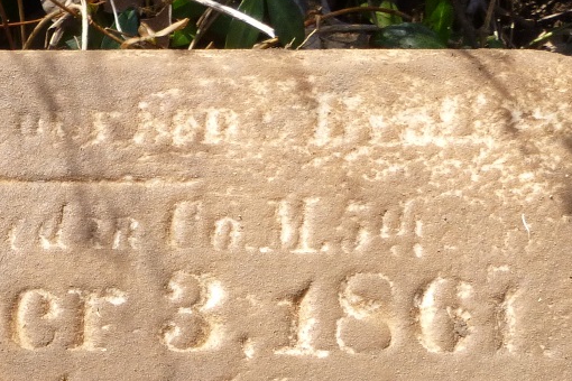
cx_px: -20
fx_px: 1621
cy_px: 466
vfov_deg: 13.1
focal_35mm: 102
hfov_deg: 19.4
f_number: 4.2
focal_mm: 5.5
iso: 100
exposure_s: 1/160
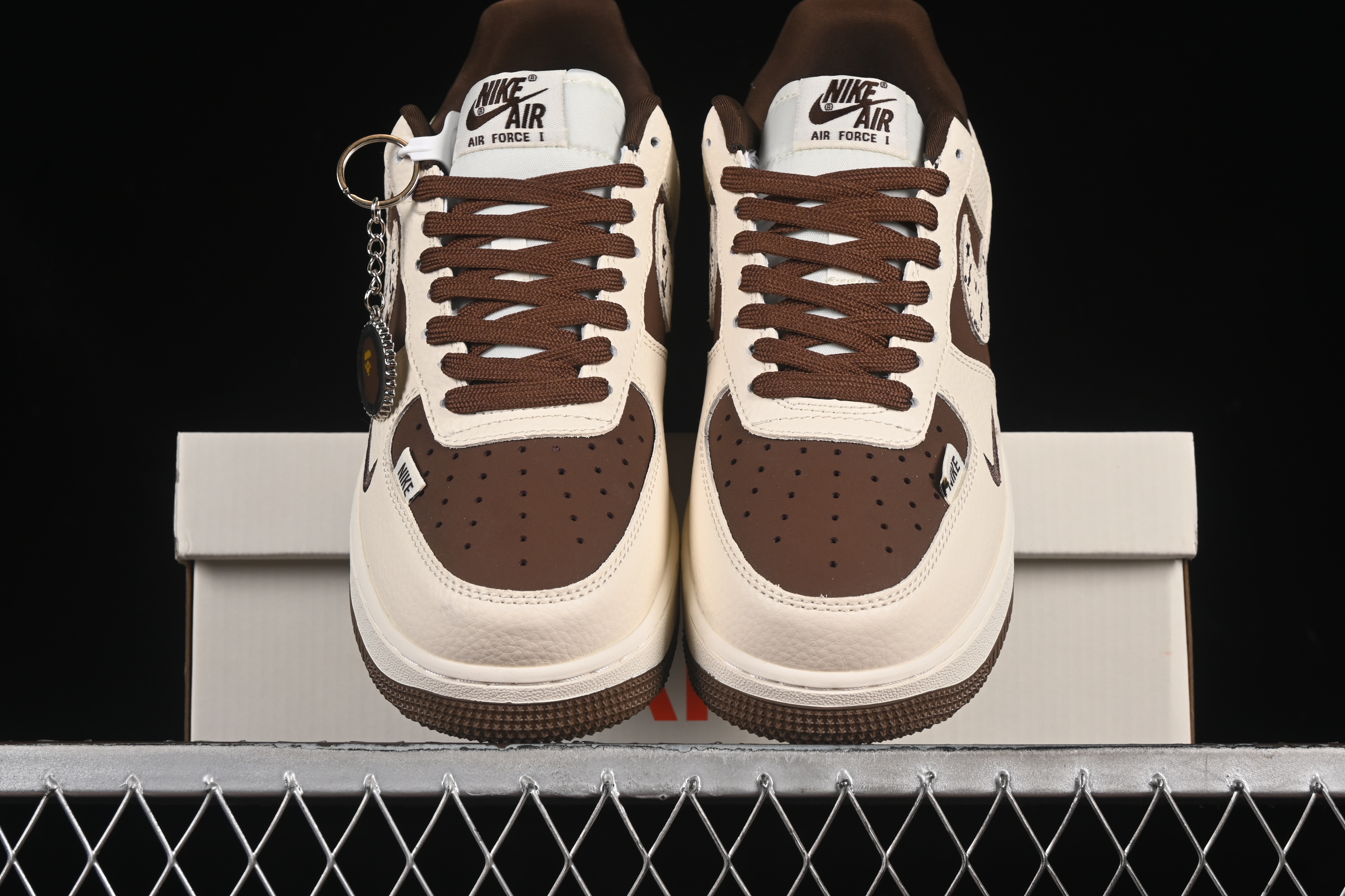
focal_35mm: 80
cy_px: 446
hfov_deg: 25.4
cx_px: 678
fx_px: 2989
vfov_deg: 17.1
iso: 160
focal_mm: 50
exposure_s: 1/80
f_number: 8
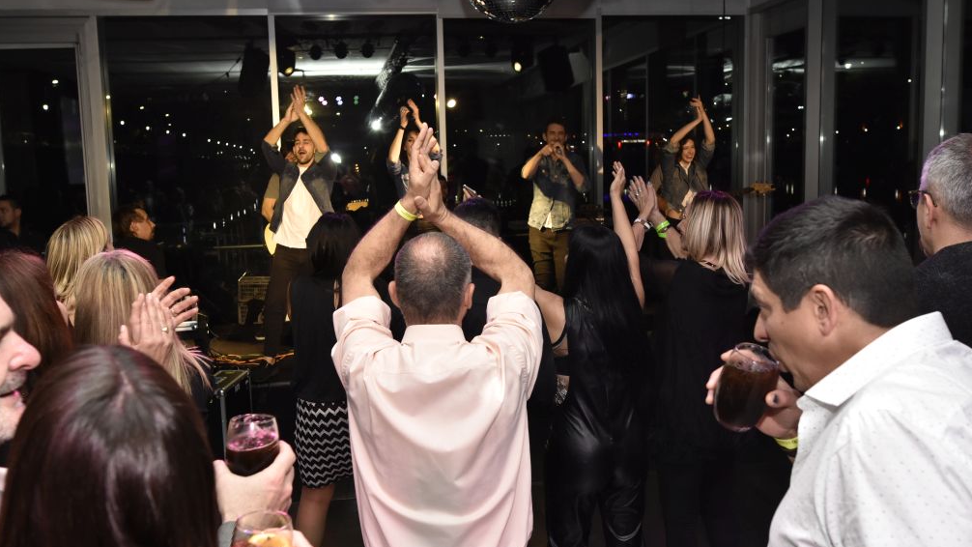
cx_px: 485
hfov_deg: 61.0
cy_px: 273
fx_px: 825
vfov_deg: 36.7
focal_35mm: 32
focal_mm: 20
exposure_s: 1/160
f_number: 4
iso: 1000
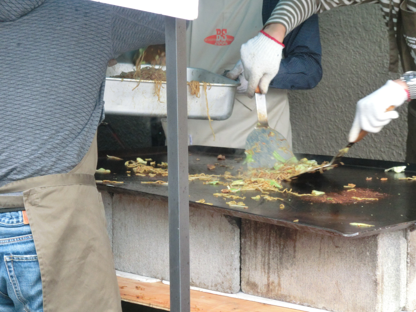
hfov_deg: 14.6
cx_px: 208
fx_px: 1622
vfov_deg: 11.0
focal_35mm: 135
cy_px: 156
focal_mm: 23.8
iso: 640
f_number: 4.8
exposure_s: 1/60
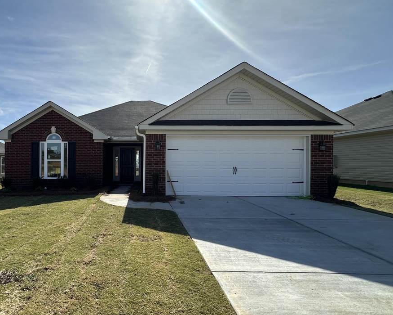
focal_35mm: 20
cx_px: 133
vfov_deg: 68.1
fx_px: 233
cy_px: 165
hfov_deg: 78.0
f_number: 2.2
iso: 50
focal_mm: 2.22
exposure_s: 1/2132
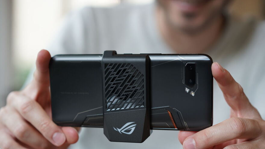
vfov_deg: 19.1
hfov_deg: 33.3
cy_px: 96
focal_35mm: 63
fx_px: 443
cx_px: 130
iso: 1250
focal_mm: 55
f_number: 2.5
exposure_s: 1/160
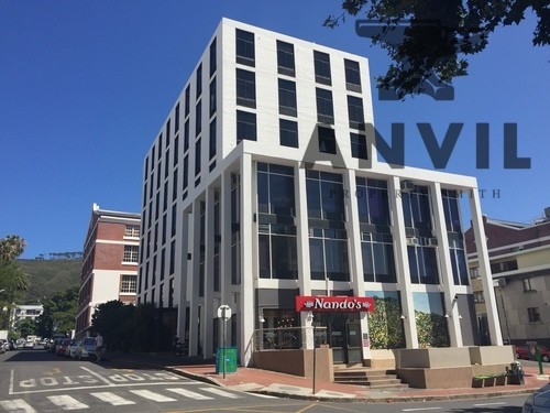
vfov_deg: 48.2
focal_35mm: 29
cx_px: 275
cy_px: 206
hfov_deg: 61.7
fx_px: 461
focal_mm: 4.15
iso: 32
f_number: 2.2
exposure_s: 1/2825
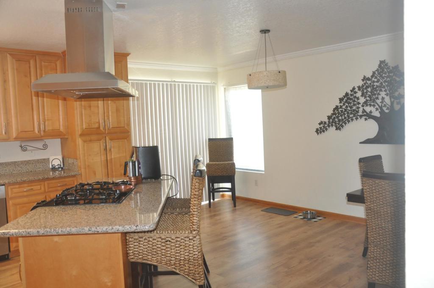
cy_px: 144
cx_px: 217
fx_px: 379
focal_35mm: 32
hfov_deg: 59.6
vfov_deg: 41.6
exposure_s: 1/100
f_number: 4.5
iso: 1000
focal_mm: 21
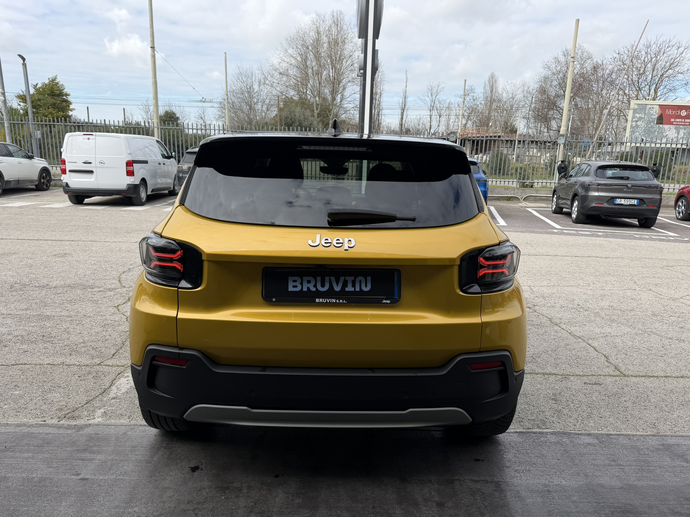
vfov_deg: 56.8
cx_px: 345
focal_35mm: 24
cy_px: 258
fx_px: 478
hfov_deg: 71.6
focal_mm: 6.76
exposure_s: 1/2703
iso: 80
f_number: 1.78
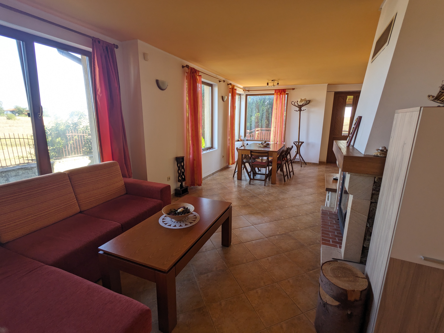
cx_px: 222
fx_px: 205
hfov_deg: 94.5
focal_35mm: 16
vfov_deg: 78.1
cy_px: 166
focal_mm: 2.22
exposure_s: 1/46.9
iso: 31
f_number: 2.2
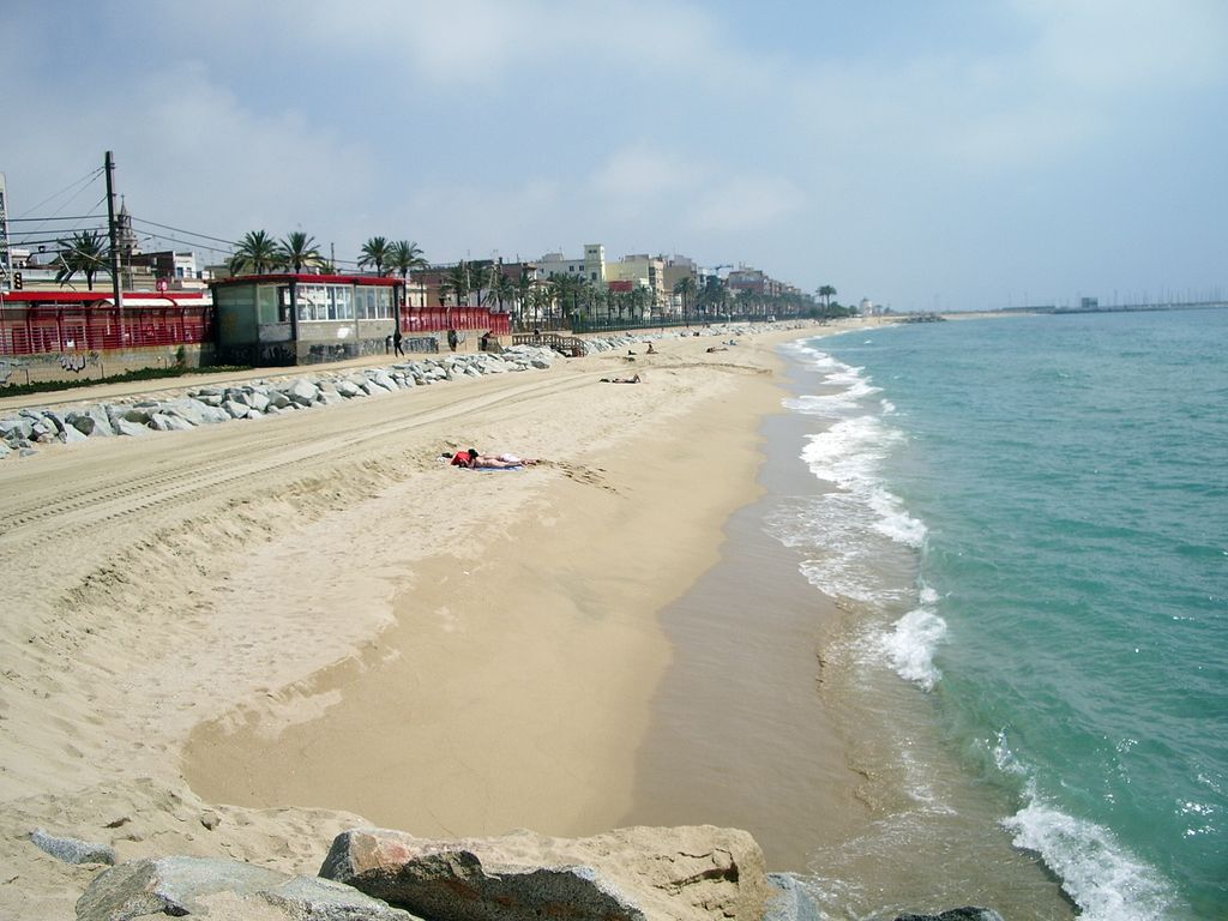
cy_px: 460
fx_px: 1242
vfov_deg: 40.7
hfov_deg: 52.6
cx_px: 614
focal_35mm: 35
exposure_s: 1/800
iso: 50
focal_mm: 5.8
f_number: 4.3
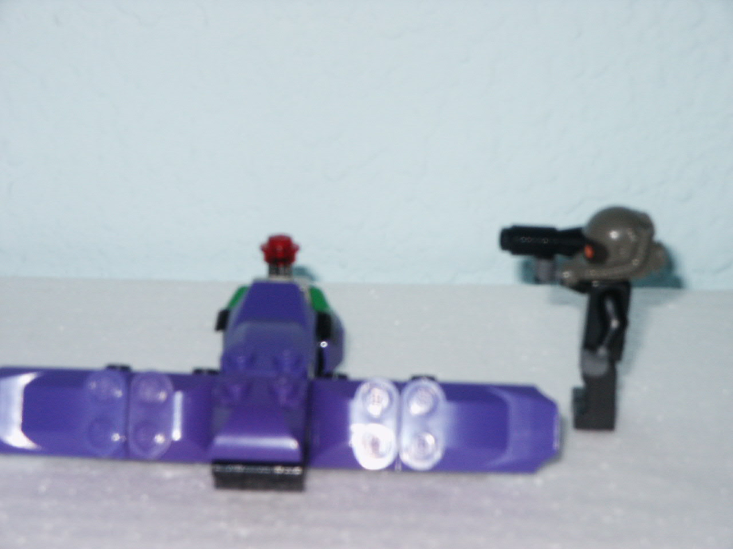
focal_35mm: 139
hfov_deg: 14.2
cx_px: 366
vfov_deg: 10.7
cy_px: 274
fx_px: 2943
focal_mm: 28.23
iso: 200
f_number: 8
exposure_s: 1/125
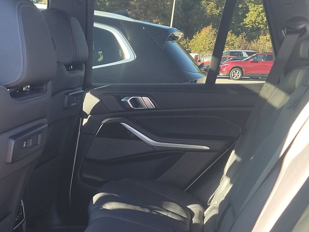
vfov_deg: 27.2
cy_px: 223
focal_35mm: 51
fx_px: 455
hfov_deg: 37.0
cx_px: 100
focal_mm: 6.7
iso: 92
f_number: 1.8
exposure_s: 1/59
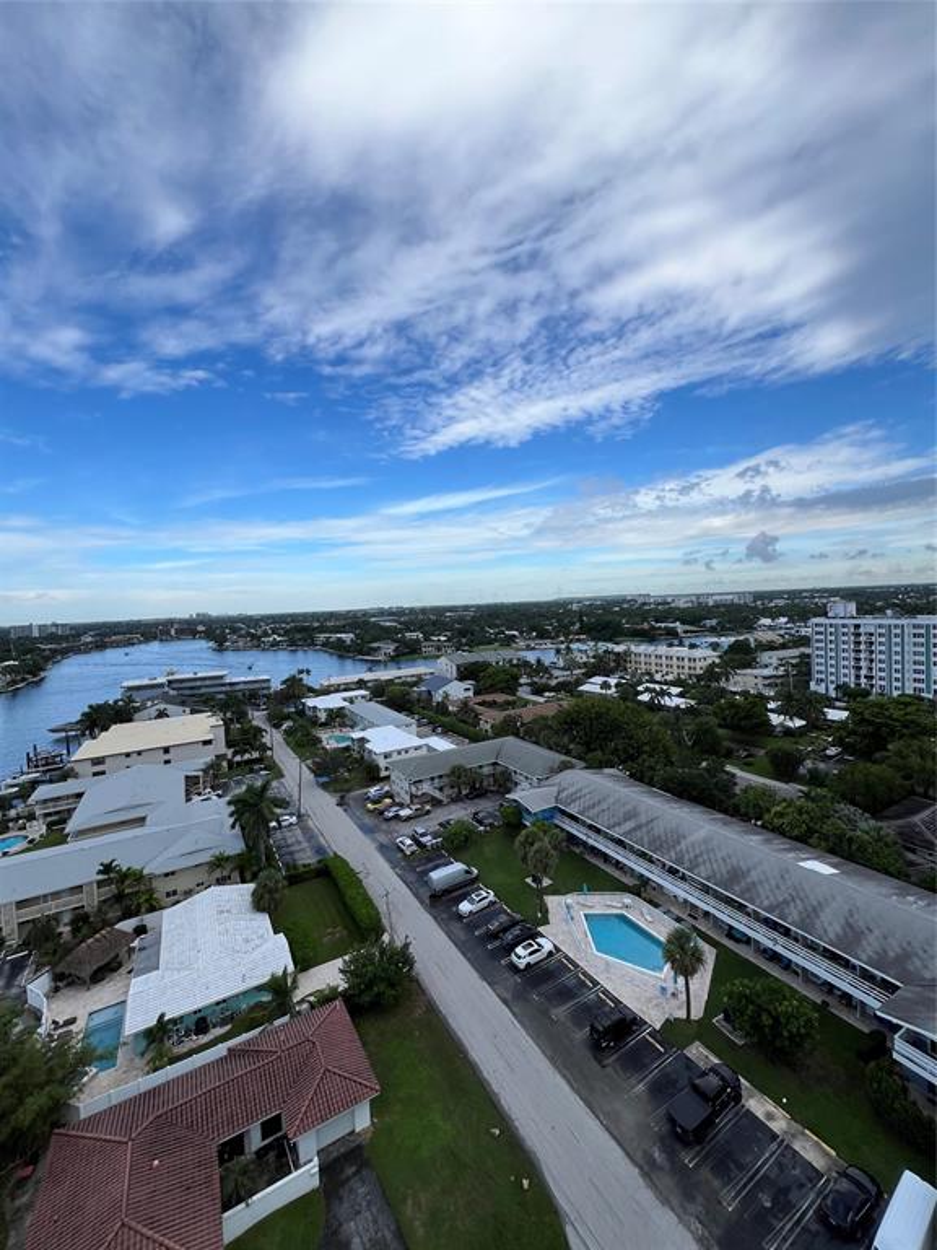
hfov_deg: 89.9
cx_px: 468
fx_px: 469
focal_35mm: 13
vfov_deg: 106.2
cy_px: 625
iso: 32
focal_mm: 1.57
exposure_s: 1/1410
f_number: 1.8
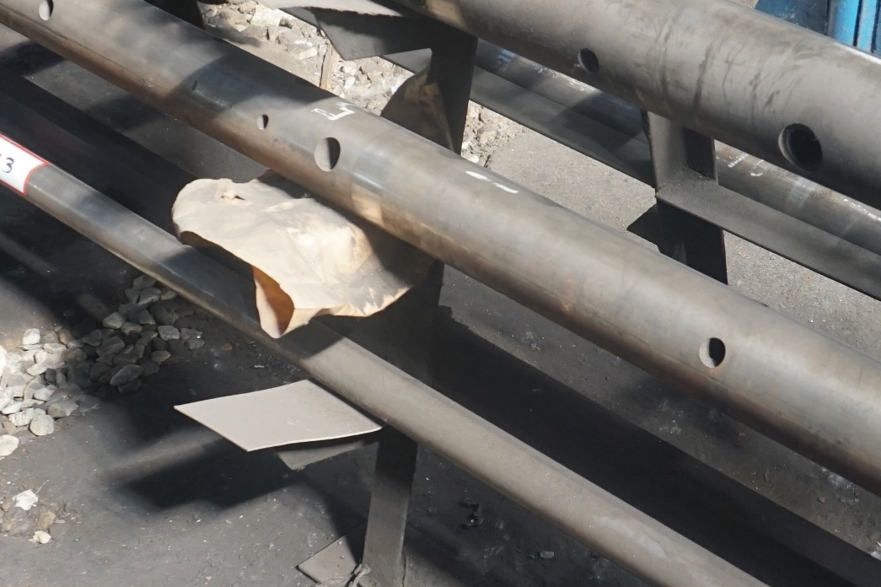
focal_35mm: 75
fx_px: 1835
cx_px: 548
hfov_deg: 26.9
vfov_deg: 18.2
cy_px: 309
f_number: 4
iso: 500
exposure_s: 1/160
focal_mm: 16
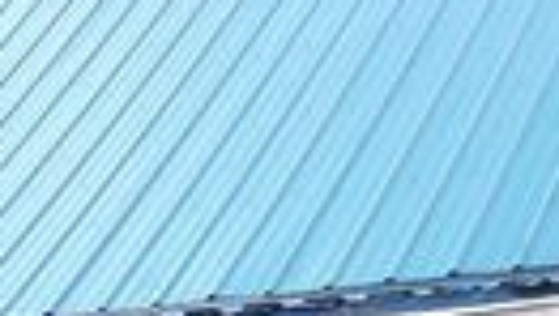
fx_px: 2092
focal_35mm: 141
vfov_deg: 8.3
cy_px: 574
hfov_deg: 13.8
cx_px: -393
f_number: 2.7
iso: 80
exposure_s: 1/180
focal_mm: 5.6
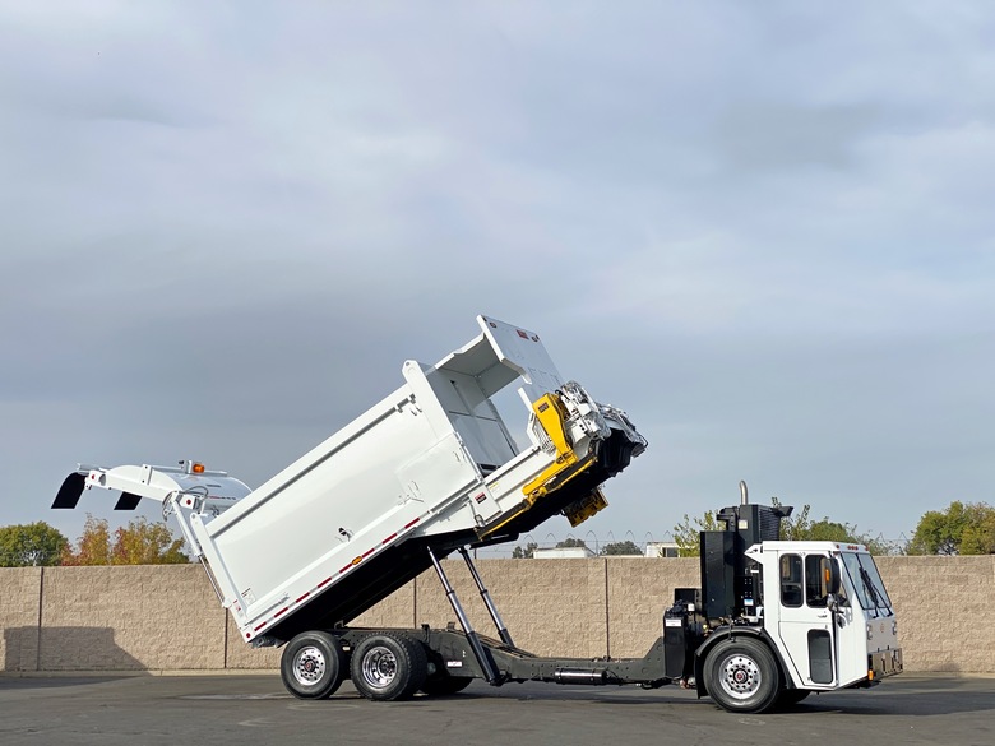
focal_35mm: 52
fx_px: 1495
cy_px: 373
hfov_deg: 36.8
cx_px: 498
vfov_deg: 28.0
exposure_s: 1/1043
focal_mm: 6
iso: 20
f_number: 2
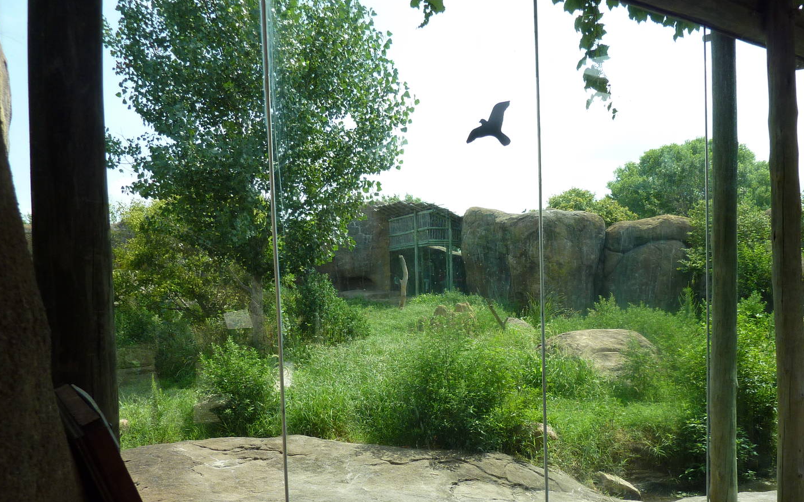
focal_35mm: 30
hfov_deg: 62.8
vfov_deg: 41.2
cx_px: 431
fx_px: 657
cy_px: 340
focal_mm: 4.1
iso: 125
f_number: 3.3
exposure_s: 1/500
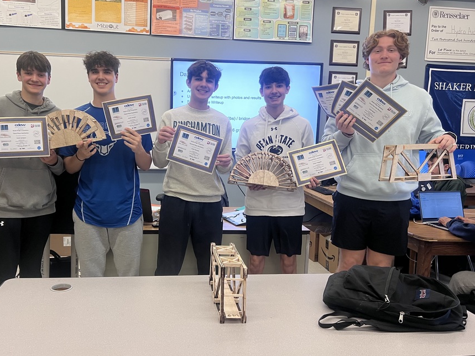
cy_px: 179
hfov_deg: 58.0
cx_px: 196
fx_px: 425
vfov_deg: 45.4
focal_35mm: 31
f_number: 1.5
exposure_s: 1/60
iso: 80
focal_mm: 5.7
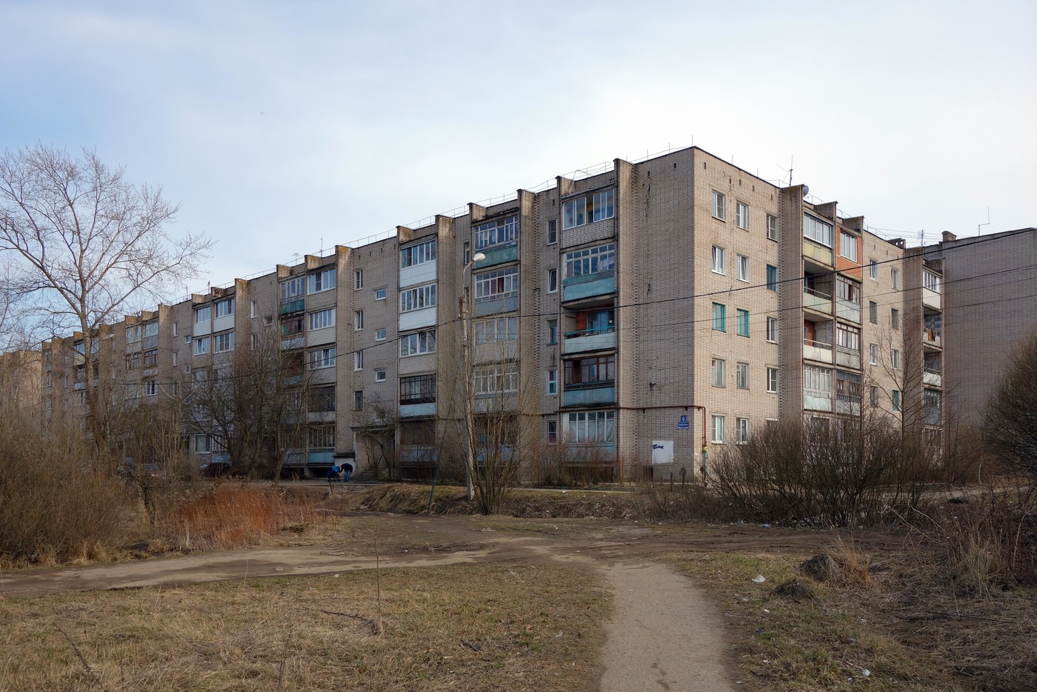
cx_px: 518
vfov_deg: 46.4
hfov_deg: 65.5
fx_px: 807
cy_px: 346
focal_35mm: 28
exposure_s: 1/320
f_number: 5.6
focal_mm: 10.4
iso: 125
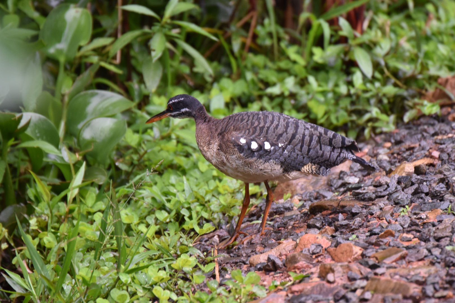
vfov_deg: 3.1
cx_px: 228
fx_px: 5687
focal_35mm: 450
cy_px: 152
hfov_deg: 4.6
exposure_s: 1/125
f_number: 6.3
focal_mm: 300
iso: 640
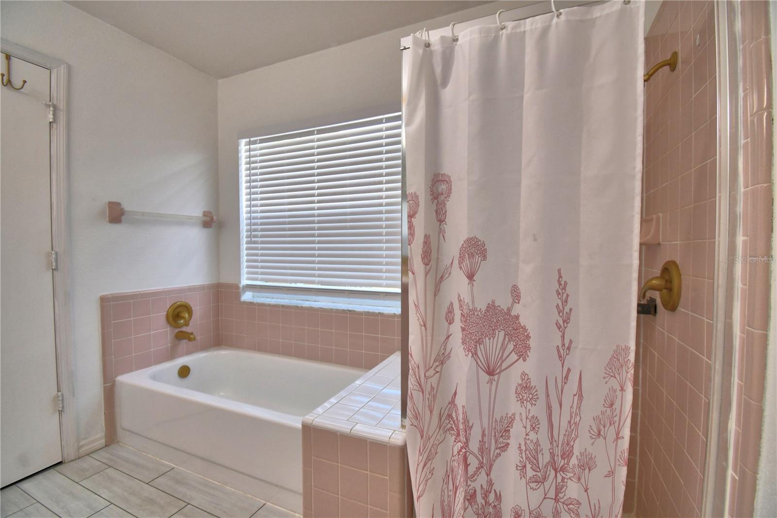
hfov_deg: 100.4
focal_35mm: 15
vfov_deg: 77.3
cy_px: 259
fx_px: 324
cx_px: 388
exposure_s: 1/125
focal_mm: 10
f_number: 4.5
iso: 280
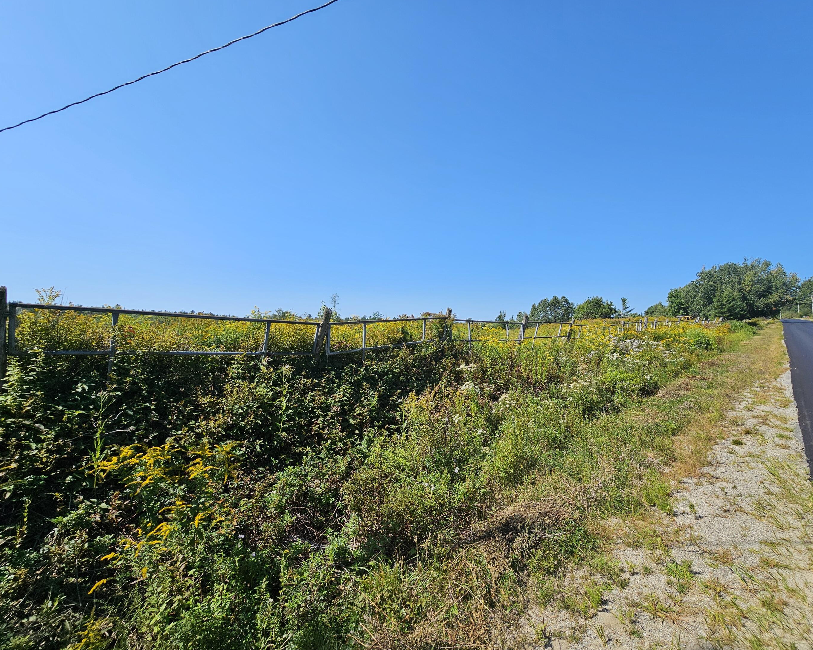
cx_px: 446
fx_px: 337
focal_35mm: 14
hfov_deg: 100.4
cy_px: 323
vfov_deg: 88.0
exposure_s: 1/2565
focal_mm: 2.2
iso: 50
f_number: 2.2
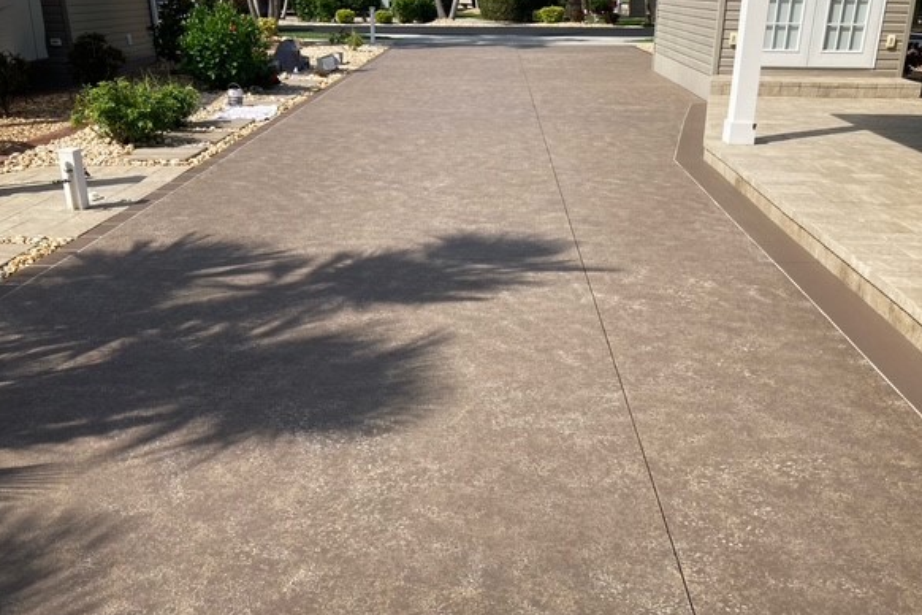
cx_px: 505
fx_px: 819
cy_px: 336
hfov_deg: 58.6
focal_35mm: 32
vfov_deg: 41.1
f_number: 1.8
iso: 20
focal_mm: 3.99
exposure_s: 1/2000
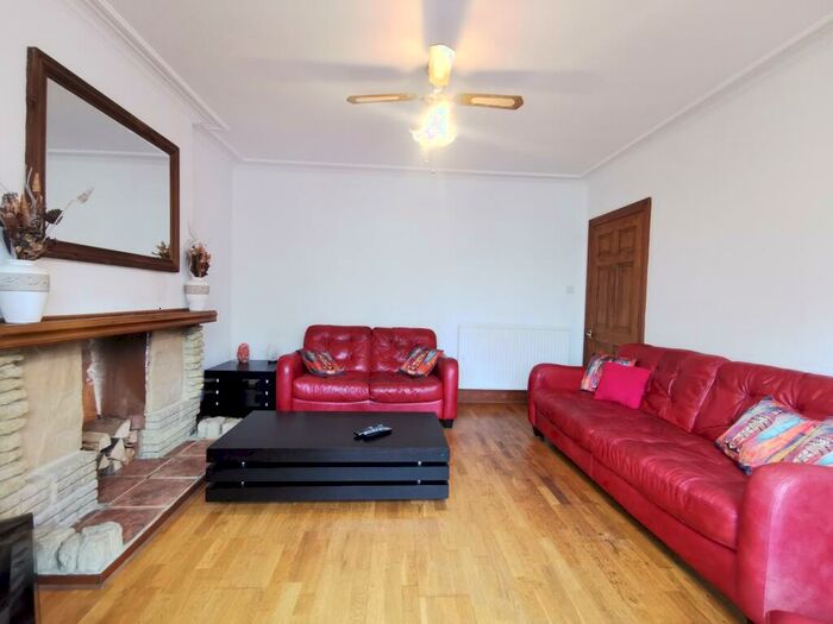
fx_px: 385
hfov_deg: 94.5
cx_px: 416
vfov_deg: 78.1
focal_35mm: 16
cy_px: 312
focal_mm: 2.35
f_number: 2.2
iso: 400
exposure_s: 1/25
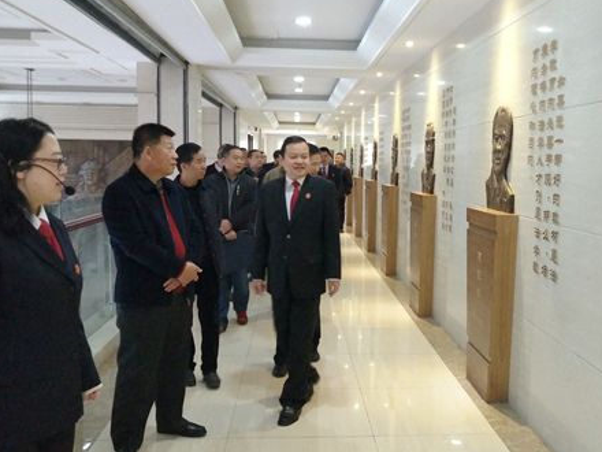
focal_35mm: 32
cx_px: 346
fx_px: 557
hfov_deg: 56.6
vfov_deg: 44.1
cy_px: 201
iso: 460
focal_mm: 3.79
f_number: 2
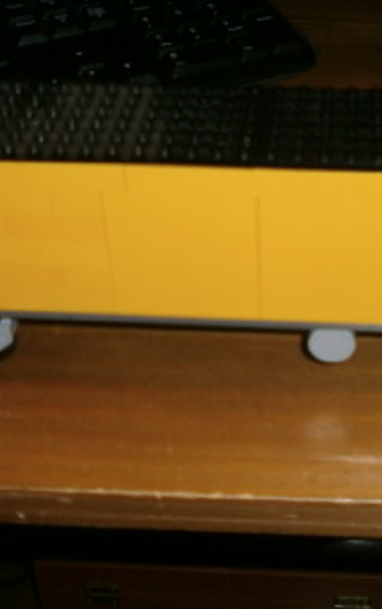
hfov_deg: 21.1
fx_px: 1014
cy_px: 242
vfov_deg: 33.3
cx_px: 293
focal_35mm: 61
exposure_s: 1/30
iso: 125
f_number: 2.9
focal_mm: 4.8
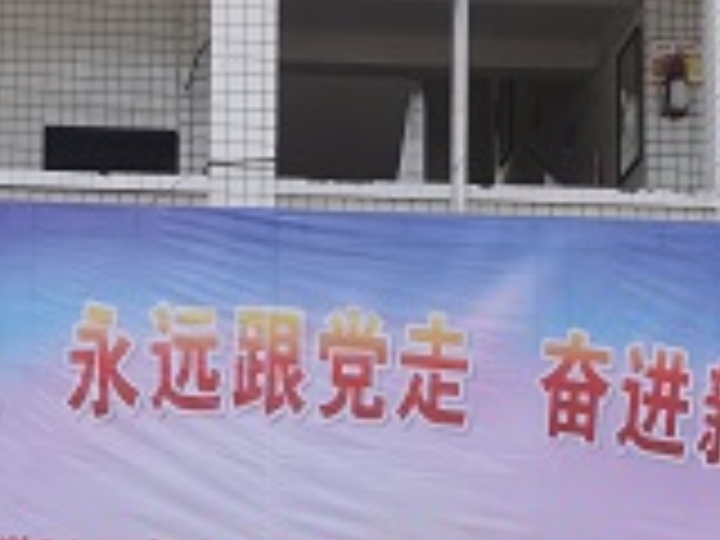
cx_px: 342
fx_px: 2101
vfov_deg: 14.5
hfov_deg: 19.4
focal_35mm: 101
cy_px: 508
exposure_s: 1/630
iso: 50
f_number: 1.8
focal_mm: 5.58
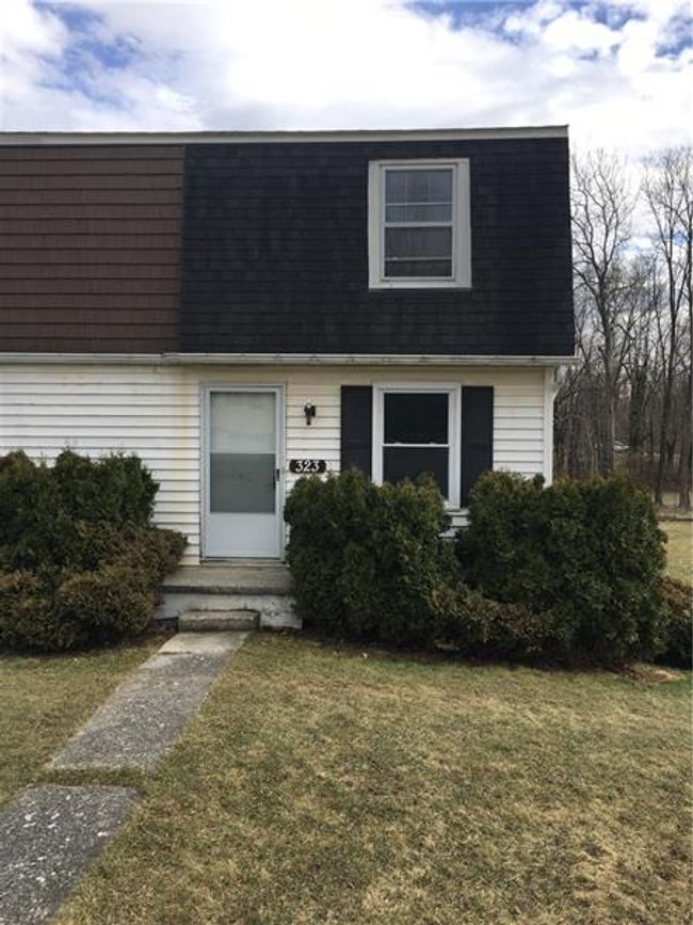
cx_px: 346
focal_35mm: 29
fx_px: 774
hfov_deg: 48.2
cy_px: 462
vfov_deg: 61.7
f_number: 2.2
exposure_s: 1/699
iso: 25
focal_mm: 4.15
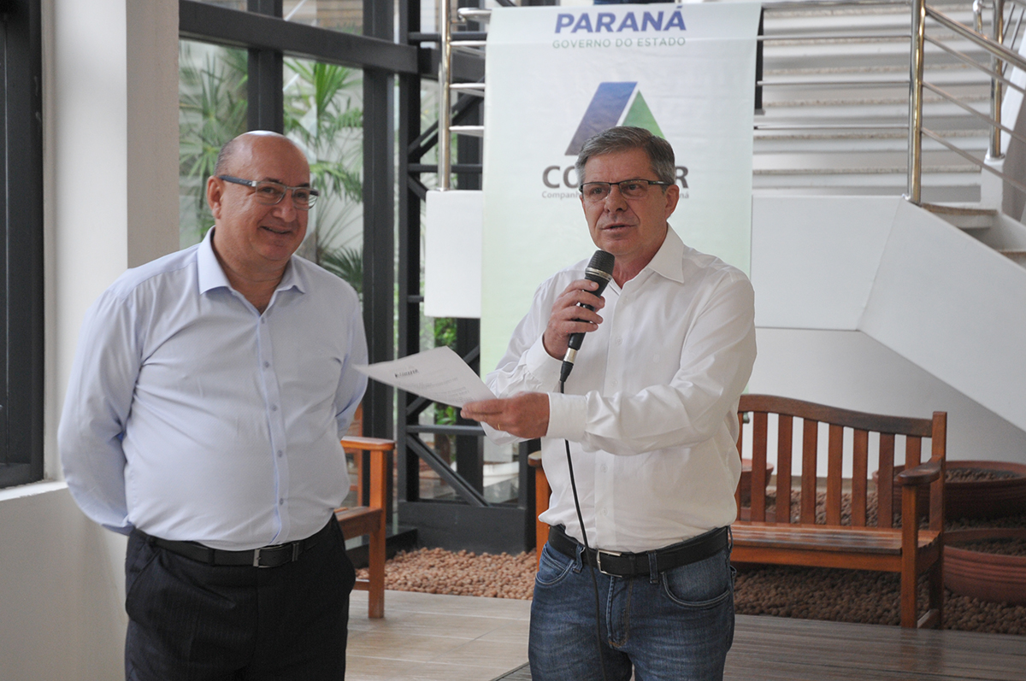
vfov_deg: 19.7
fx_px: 1964
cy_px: 340
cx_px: 513
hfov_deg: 29.3
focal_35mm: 69
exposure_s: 1/30
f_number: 4.5
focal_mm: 46
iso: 640
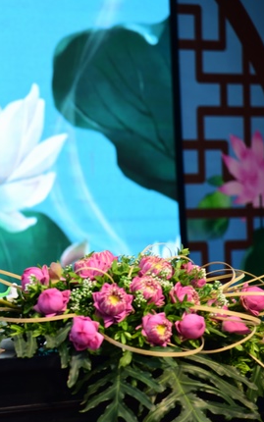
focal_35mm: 185
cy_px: 212
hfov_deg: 7.1
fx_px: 2128
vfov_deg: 11.3
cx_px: -17
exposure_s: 1/50
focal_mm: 120
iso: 800
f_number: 4
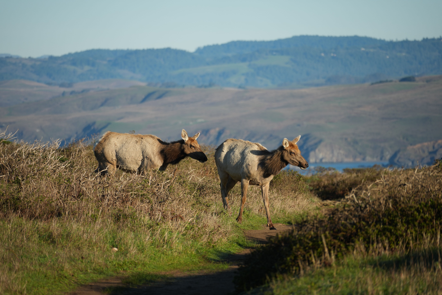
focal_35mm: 300
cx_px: 221
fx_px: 3683
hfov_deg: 6.9
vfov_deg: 4.6
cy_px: 148
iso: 400
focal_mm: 300
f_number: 7.1
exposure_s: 1/1000
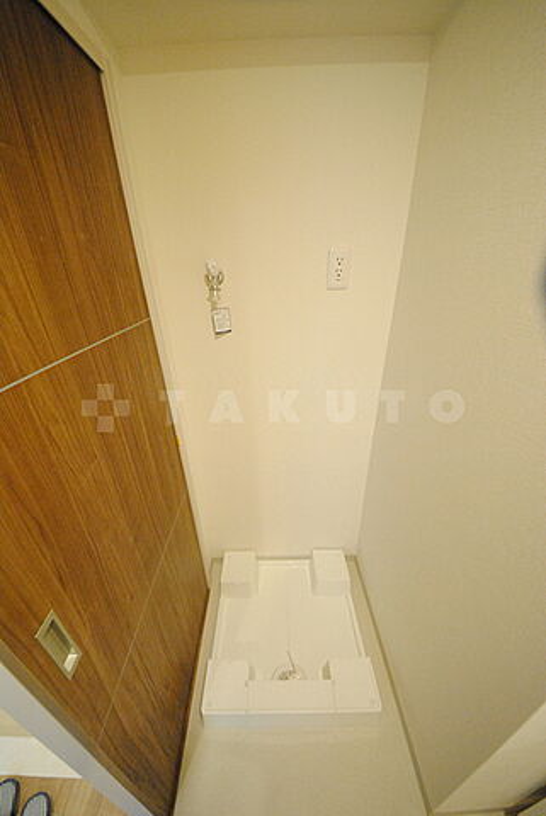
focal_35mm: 12
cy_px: 408
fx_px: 272
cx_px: 273
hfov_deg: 90.1
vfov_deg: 112.6
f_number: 4.5
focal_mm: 8
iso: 1600
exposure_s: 1/25
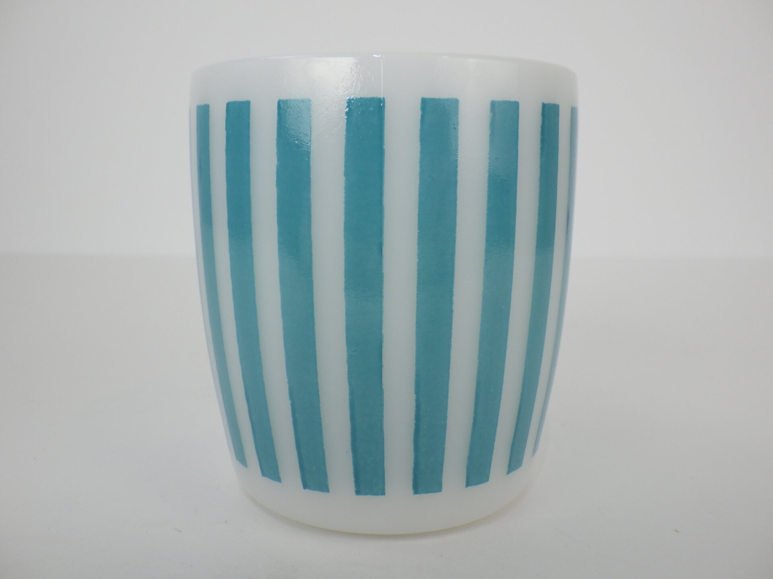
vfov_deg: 41.8
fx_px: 759
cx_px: 386
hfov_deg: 54.0
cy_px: 290
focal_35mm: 34
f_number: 3.8
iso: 125
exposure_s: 1/100
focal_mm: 6.1
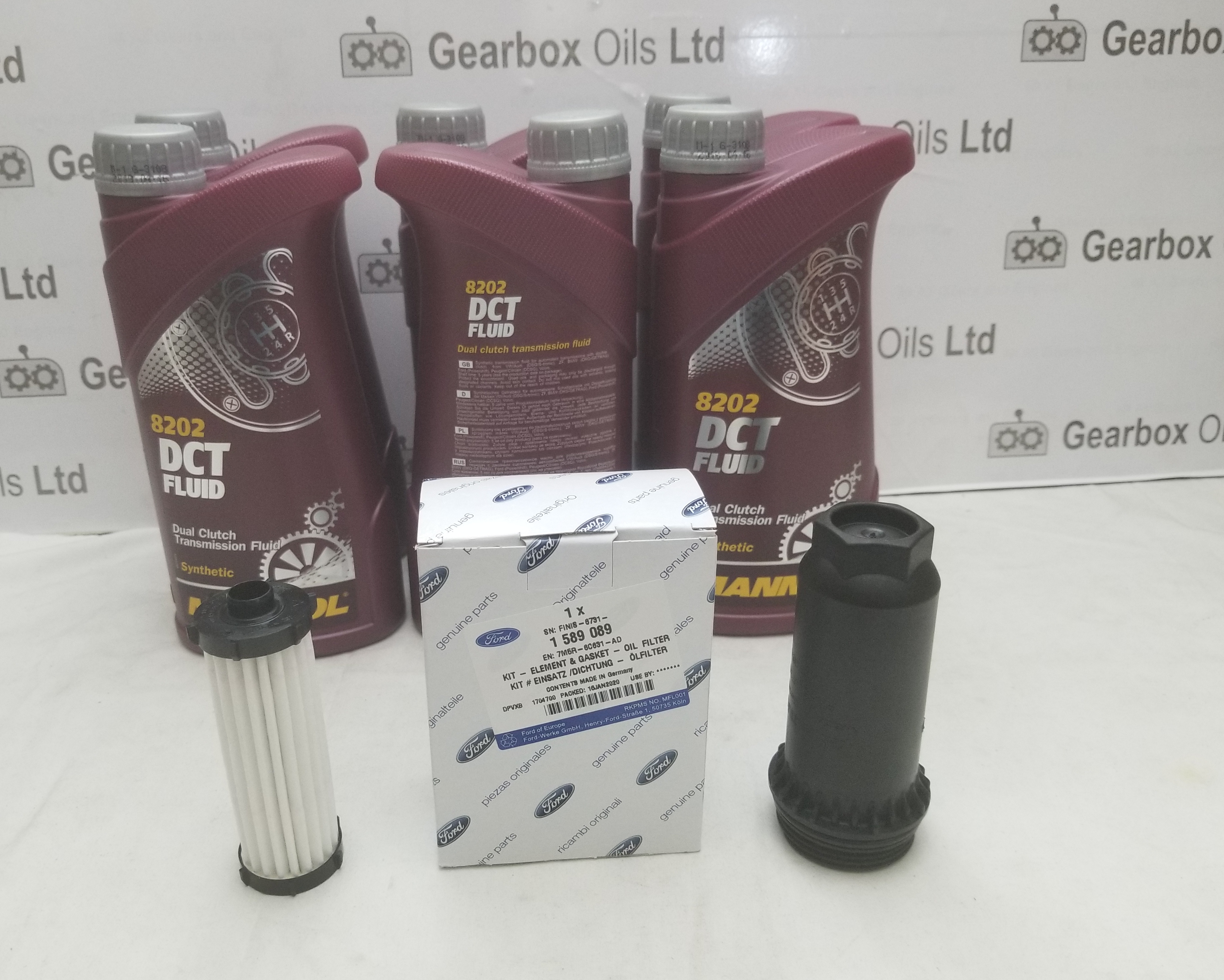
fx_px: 1014
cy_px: 495
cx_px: 550
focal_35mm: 28
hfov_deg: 62.1
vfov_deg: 51.5
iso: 200
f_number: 1.7
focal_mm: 4.25
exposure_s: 1/33
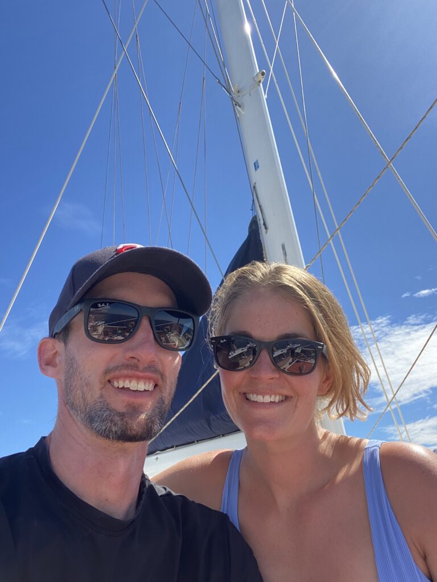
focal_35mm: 30
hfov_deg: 46.8
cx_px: 218
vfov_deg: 60.0
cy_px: 291
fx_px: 505
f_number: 2.2
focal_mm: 2.71
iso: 25
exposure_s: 1/422
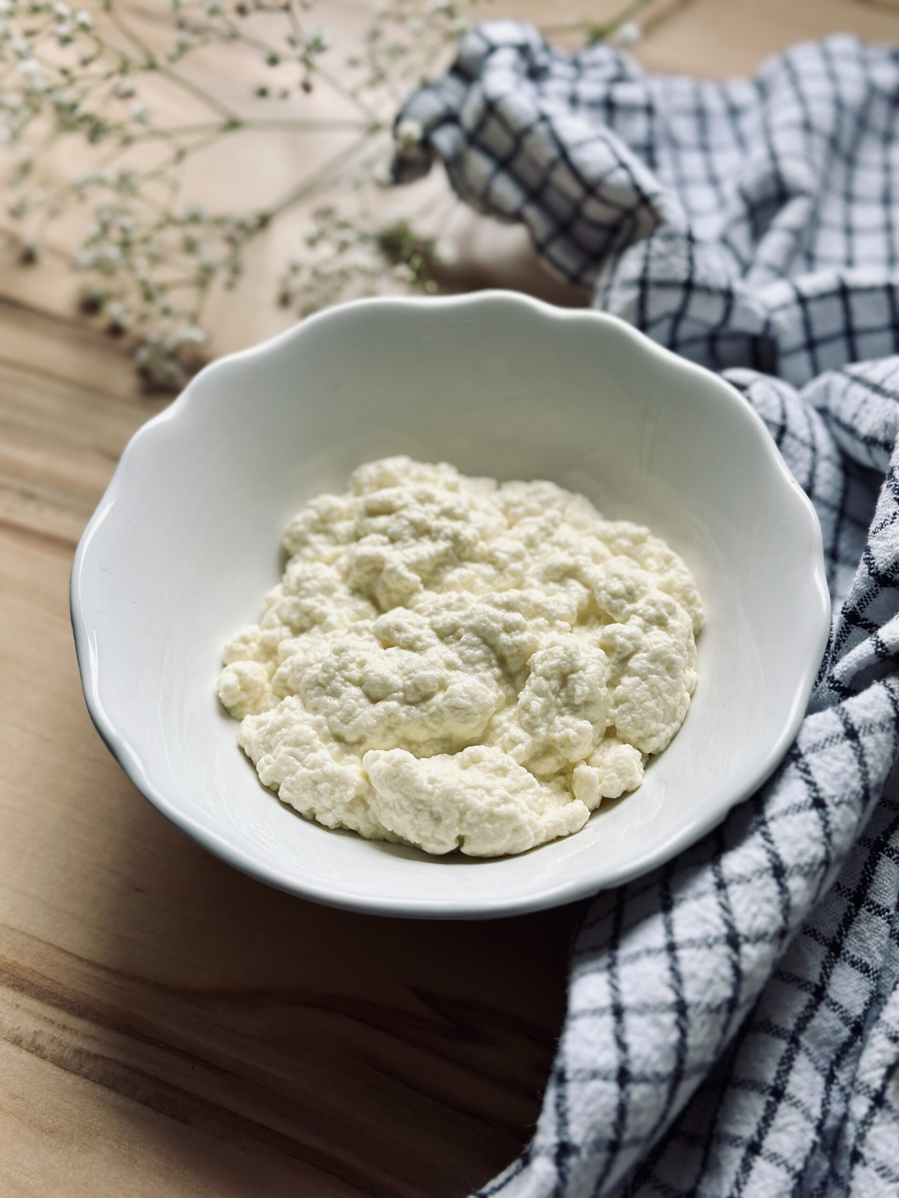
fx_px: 1662
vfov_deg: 39.7
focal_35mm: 48
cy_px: 599
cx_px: 450
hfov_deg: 30.3
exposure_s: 1/209
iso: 80
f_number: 1.78
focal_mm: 6.86
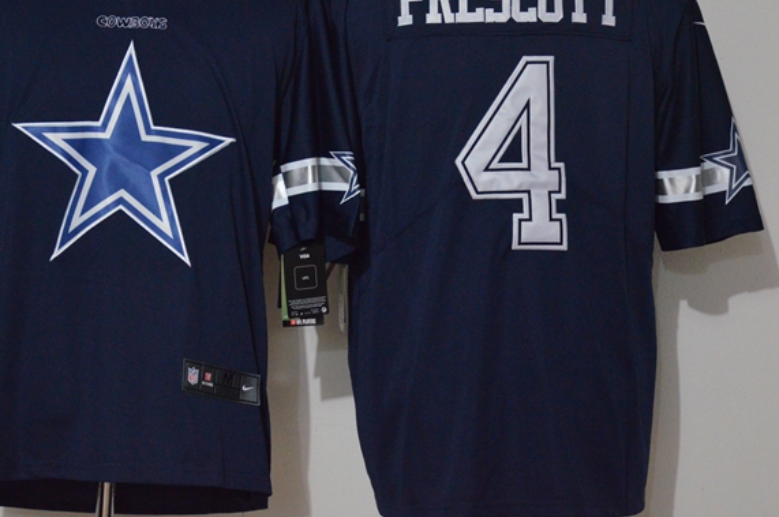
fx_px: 2269
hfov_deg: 19.5
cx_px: 307
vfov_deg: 13.0
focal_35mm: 105
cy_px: 172
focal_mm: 50
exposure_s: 1/25
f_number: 4.8
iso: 4000
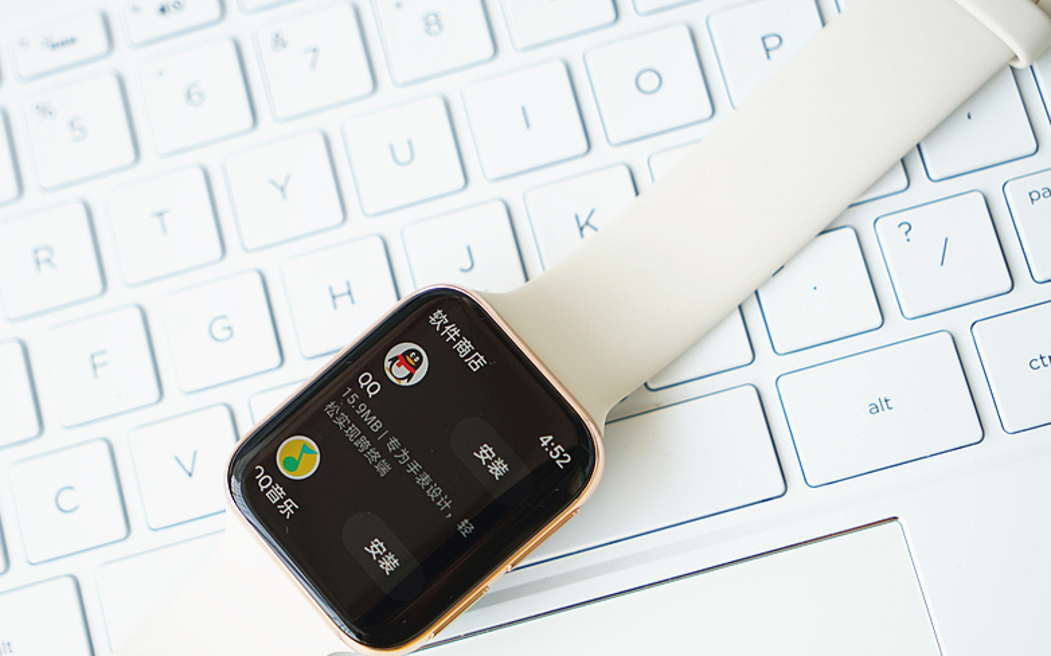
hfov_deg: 28.2
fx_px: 2090
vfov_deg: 17.8
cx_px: 425
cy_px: 425
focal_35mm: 73
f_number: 4.5
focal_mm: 56
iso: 320
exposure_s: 1/100
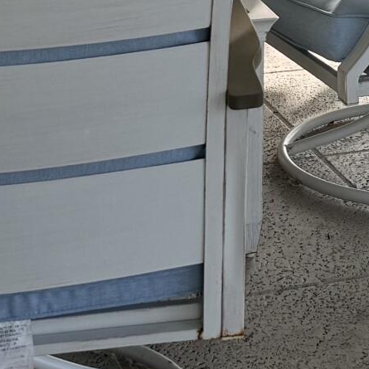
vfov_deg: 11.7
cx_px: 484
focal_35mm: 143
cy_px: -190
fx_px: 1725
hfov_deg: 11.9
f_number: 1.78
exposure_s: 1/425
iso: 80
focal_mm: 6.86
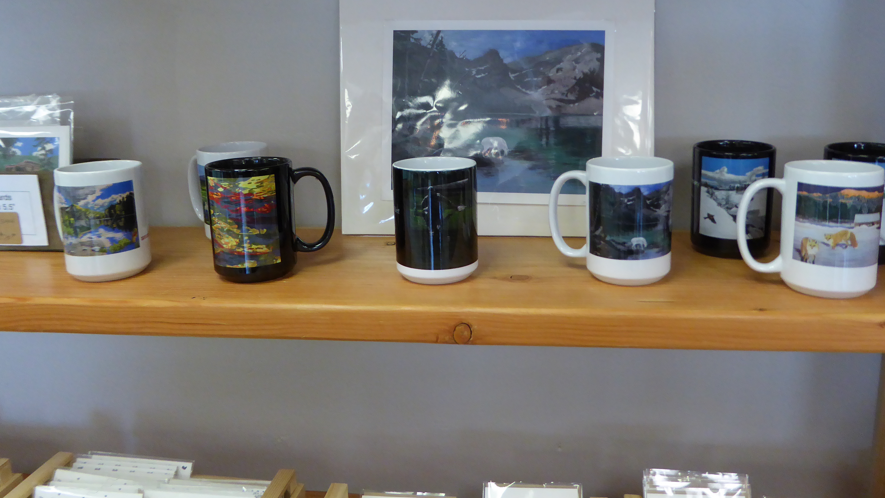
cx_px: 468
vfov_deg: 38.7
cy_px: 185
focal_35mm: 30
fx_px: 704
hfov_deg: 64.3
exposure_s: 1/30
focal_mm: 4.3
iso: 400
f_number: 3.3
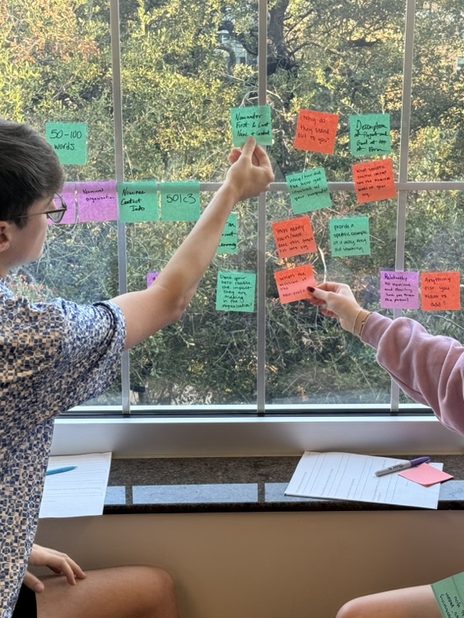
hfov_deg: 22.6
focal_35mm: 65
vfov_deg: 29.8
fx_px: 1162
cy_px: 308
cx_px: 244
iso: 50
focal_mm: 6.76
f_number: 1.78
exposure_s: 1/120
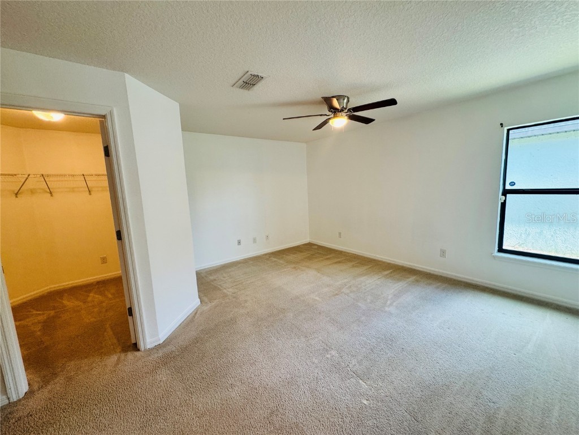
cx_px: 290
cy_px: 218
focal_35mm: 14
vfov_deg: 85.7
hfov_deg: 102.1
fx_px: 234
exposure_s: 1/120
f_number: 2.2
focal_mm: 2.22
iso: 200
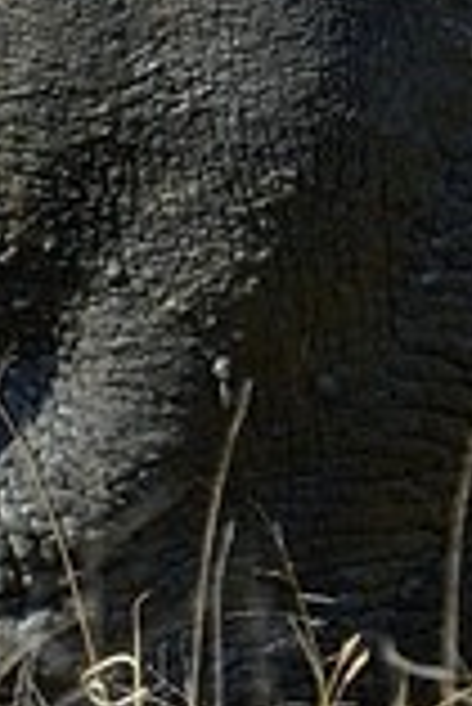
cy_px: 99
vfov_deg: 1.0
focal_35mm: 2137
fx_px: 41932
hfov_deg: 0.6
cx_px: -2221
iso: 400
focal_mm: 210
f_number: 9
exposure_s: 1/500
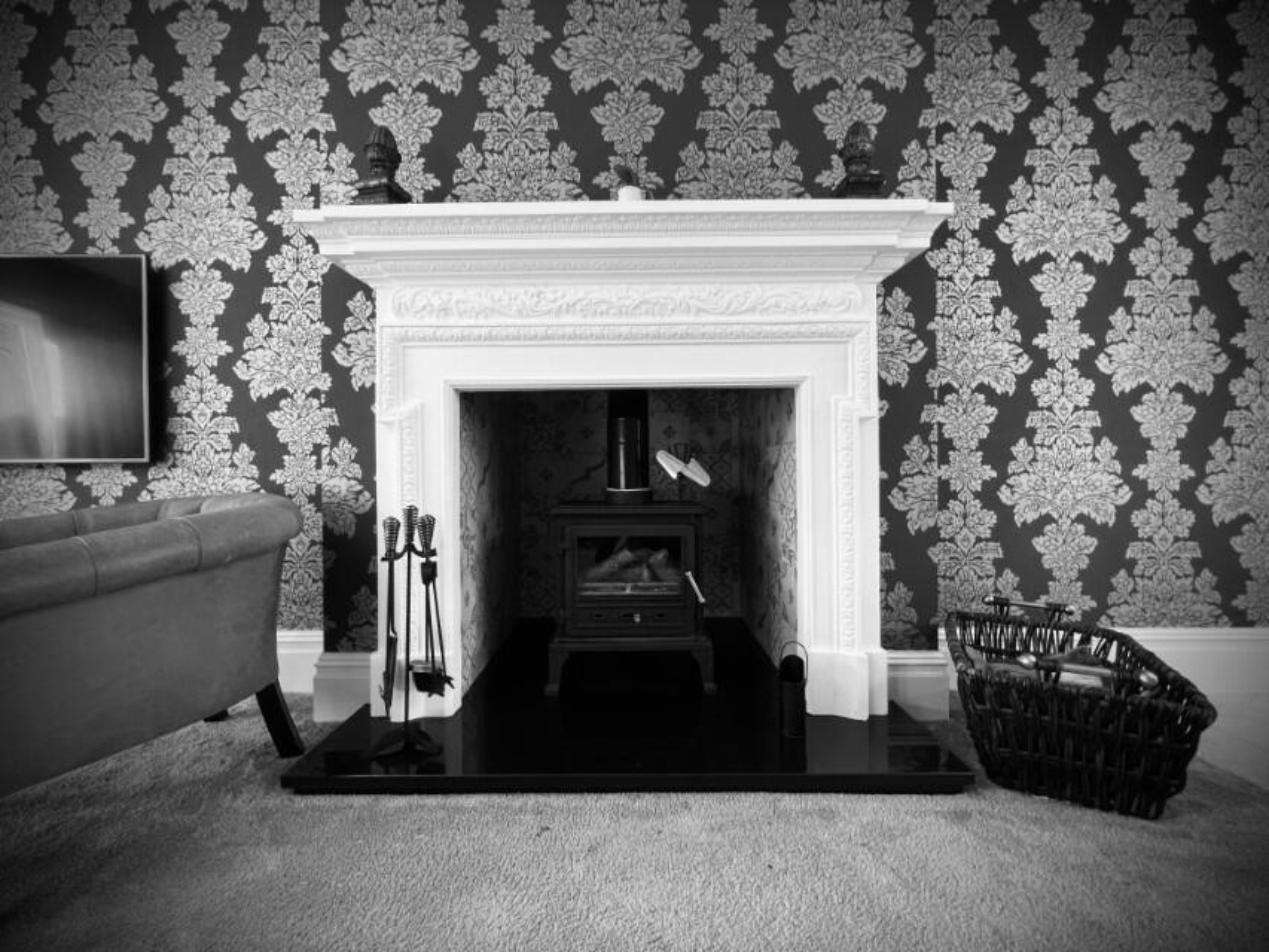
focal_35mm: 13
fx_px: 477
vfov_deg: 89.9
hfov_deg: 106.2
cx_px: 634
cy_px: 476
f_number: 1.8
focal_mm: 1.57
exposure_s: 1/50
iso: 125
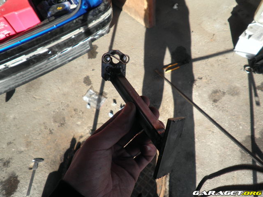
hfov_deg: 67.3
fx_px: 198
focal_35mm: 26
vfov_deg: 53.1
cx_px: 132
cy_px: 98
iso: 64
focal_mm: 4.65
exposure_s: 1/320
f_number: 2.6
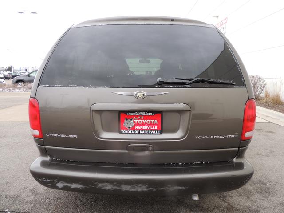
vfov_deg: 56.8
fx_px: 197
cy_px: 106
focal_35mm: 24
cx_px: 142
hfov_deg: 71.6
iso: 100
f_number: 3
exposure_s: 1/80
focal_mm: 4.3
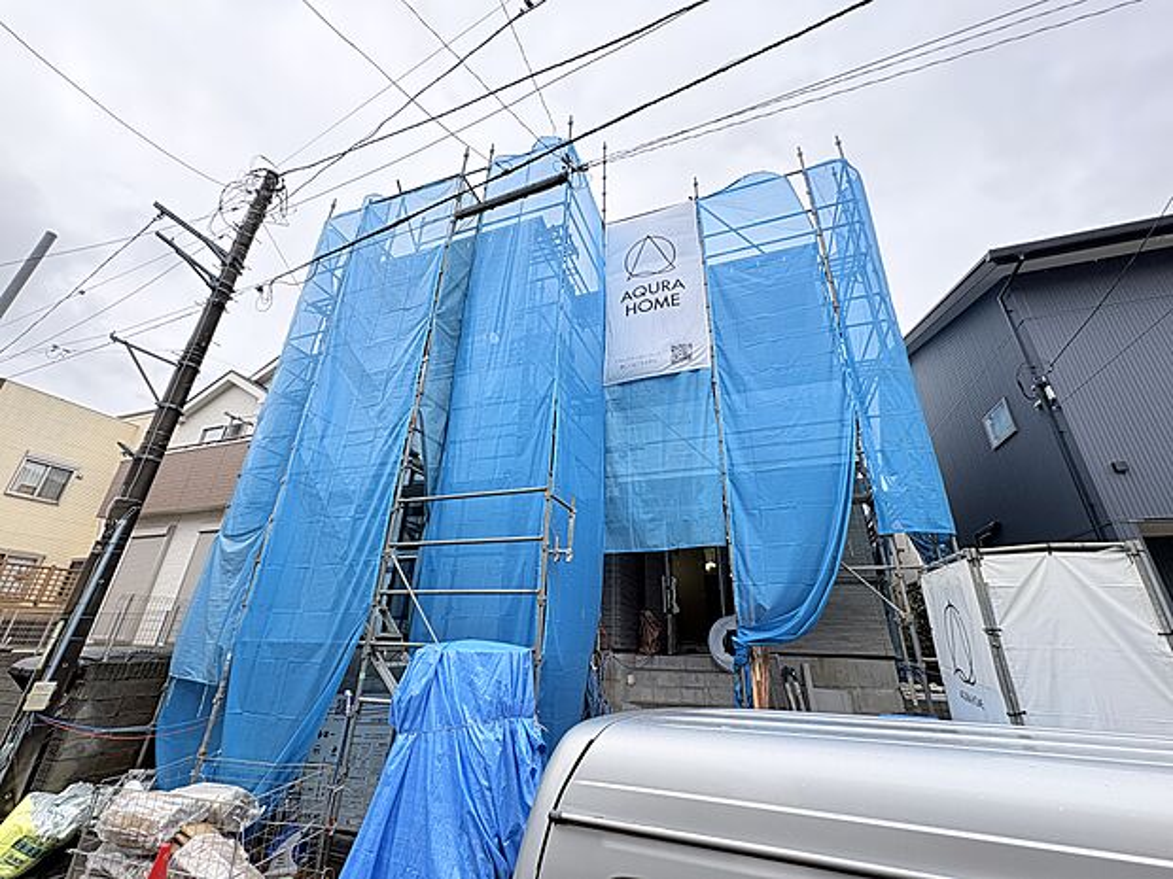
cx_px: 586
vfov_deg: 85.7
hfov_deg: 102.1
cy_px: 440
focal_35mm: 14
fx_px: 474
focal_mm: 2.22
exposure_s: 1/522
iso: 40
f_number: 2.2
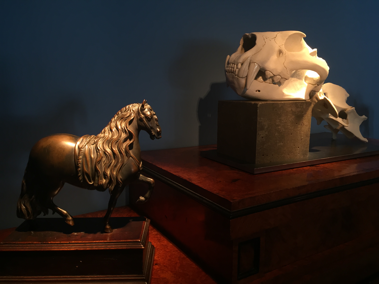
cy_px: 142
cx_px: 190
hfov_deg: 61.7
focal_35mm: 29
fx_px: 318
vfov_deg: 48.2
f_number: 2.2
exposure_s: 1/30
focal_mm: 4.15
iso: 64
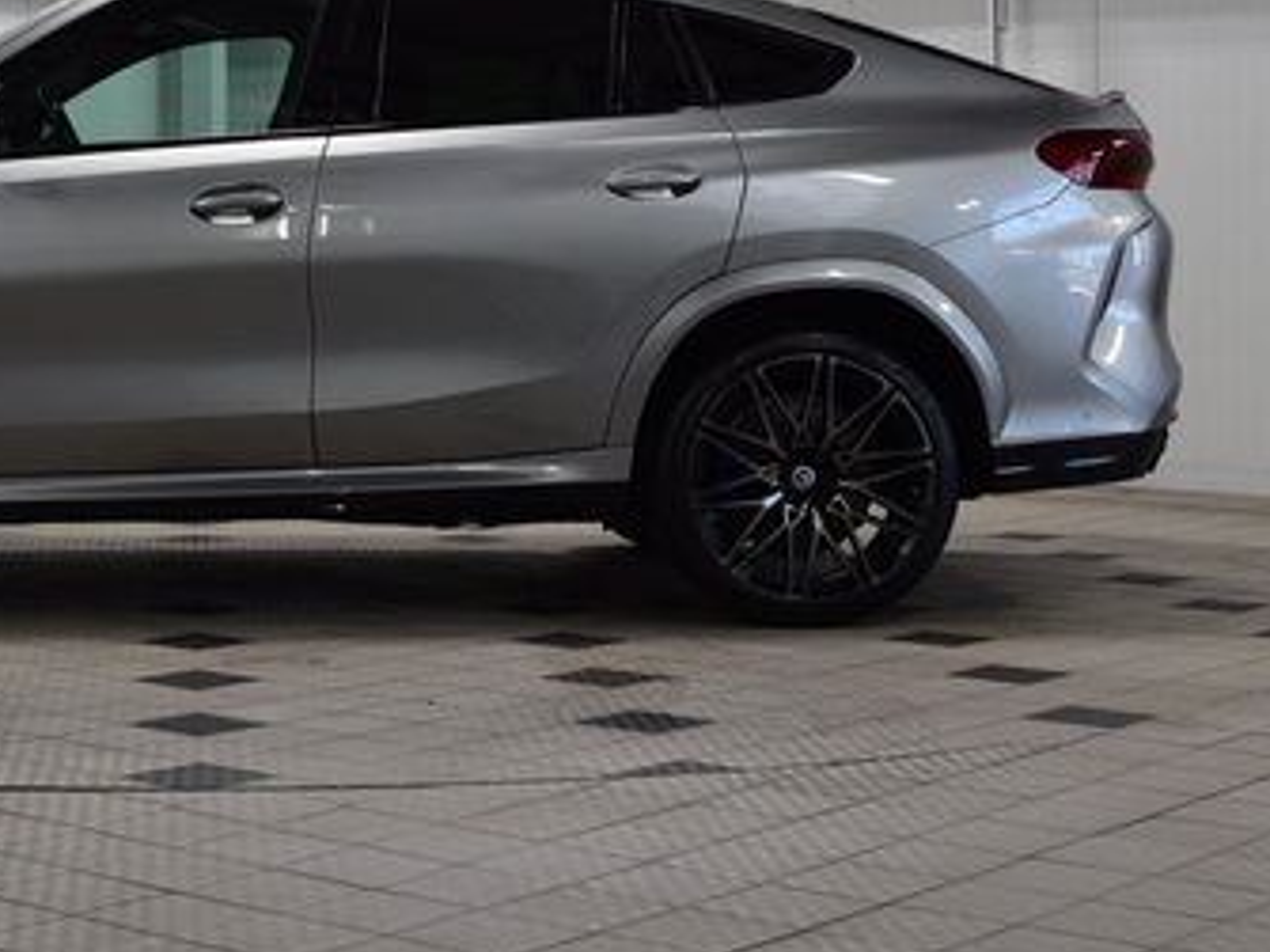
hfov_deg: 24.0
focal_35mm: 80
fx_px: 2931
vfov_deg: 18.4
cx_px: 216
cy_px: 286
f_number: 7.1
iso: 400
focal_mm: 29
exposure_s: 1/25
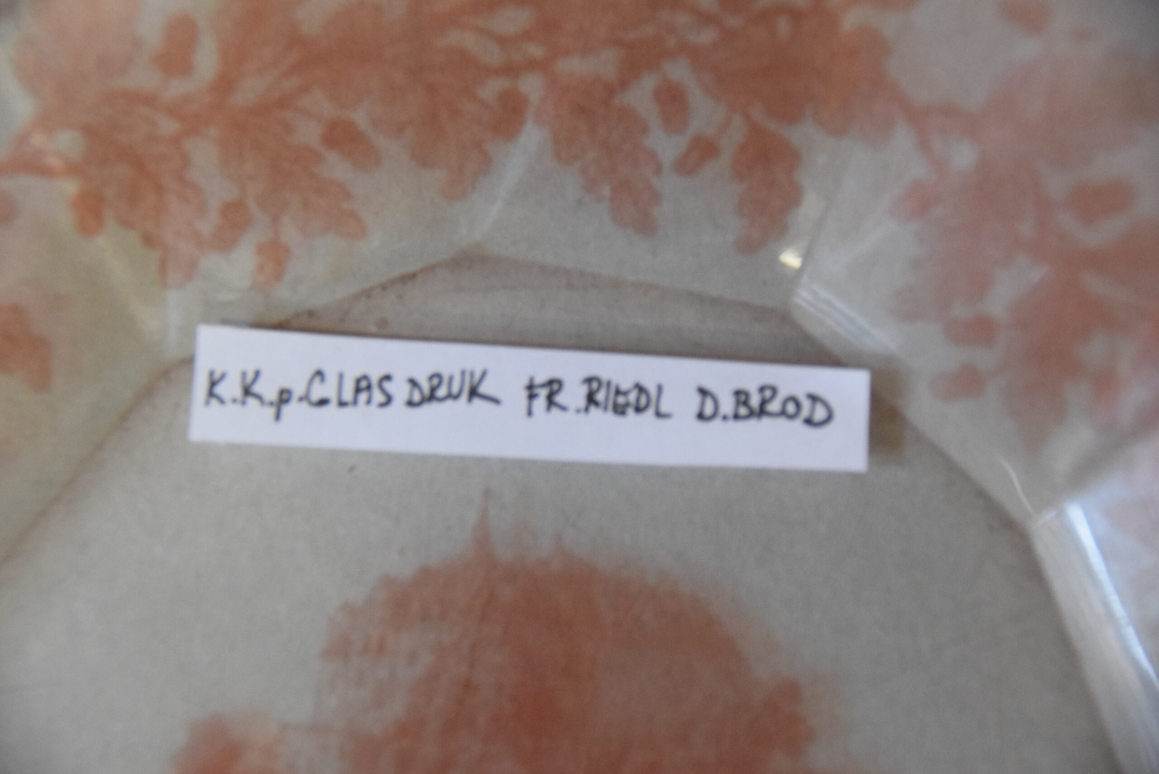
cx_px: 580
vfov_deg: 10.2
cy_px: 387
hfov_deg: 15.2
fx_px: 4347
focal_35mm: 135
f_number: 5.6
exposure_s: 1/50
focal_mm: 90
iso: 3200
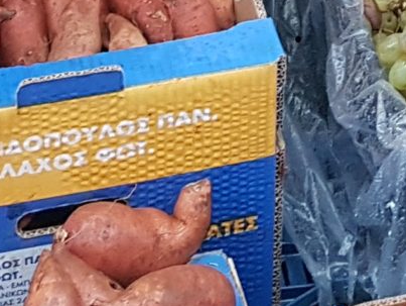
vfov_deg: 7.7
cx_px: 556
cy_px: -650
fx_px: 1937
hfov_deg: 11.6
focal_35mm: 165
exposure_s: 1/50
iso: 125
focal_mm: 4.2
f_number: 1.7
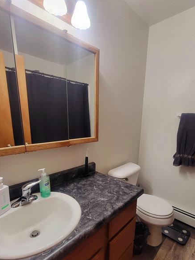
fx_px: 128
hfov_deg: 74.6
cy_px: 154
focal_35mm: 17
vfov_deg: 90.0
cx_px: 104
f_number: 2.2
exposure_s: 1/60.2
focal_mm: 2.2
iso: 250
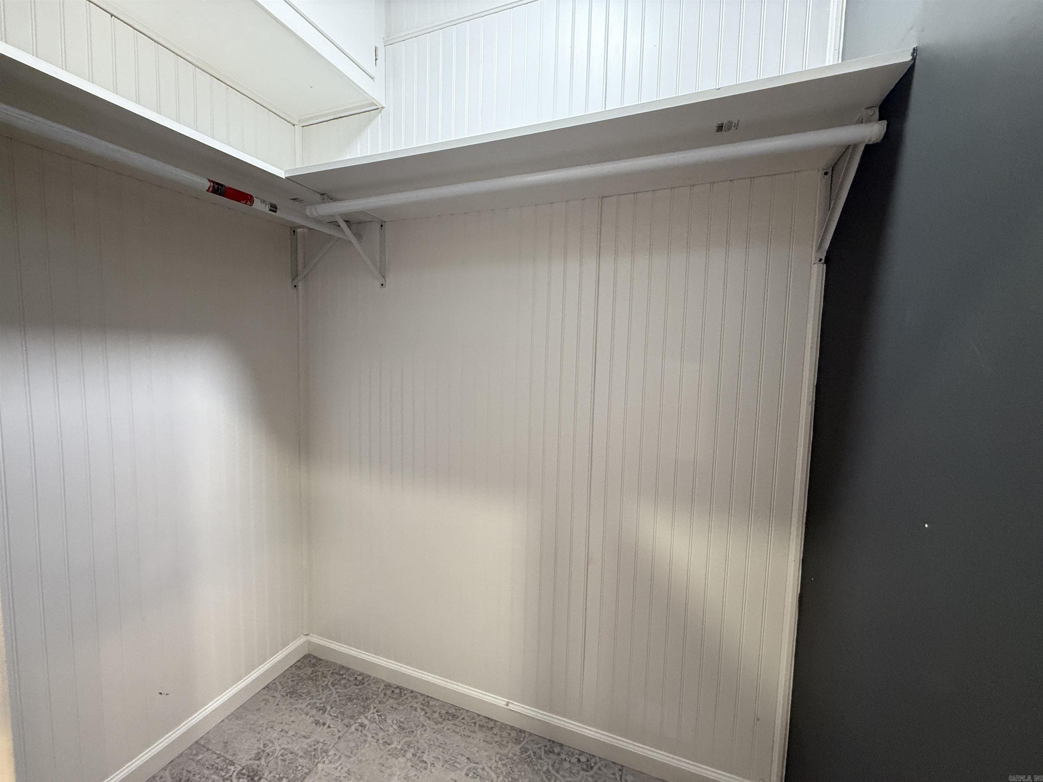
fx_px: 422
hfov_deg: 102.1
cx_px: 522
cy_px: 391
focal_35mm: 14
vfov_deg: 85.7
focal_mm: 2.22
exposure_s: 1/60
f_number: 2.2
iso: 400
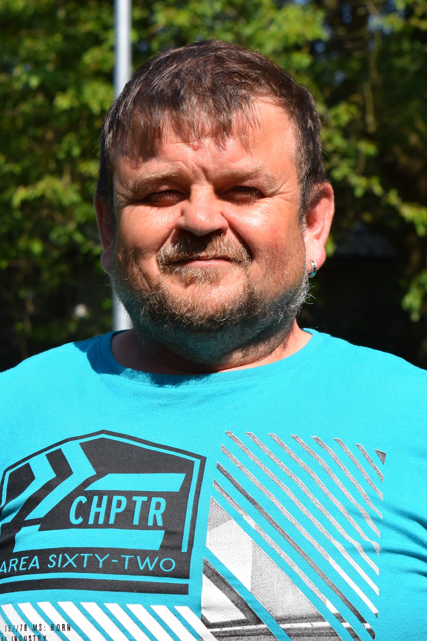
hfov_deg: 16.6
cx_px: 214
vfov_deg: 24.6
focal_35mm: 82
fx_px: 1468
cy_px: 320
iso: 220
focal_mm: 55
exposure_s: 1/500
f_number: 8
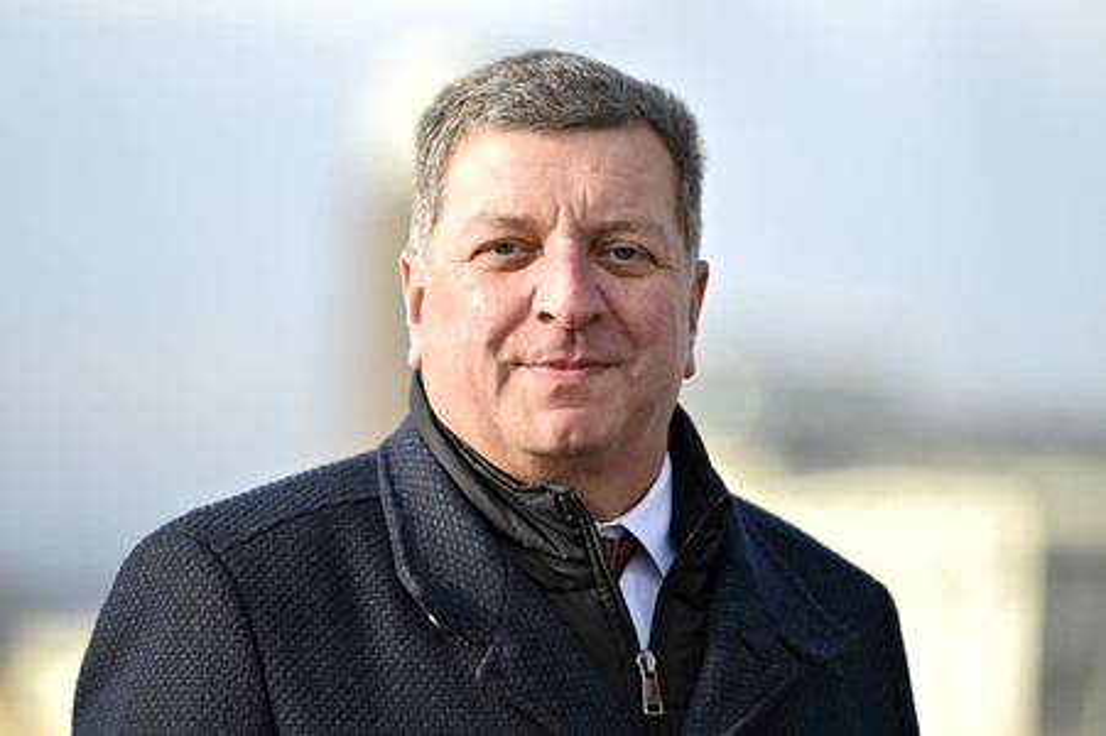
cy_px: 368
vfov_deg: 6.9
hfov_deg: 10.3
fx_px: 6140
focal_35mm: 200
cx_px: 553
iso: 50
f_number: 2.8
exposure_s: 1/400
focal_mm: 200
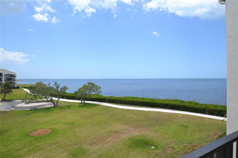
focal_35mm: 18
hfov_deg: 90.0
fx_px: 119
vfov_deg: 67.4
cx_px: 119
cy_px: 79
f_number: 7.1
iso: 100
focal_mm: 12
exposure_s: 1/200
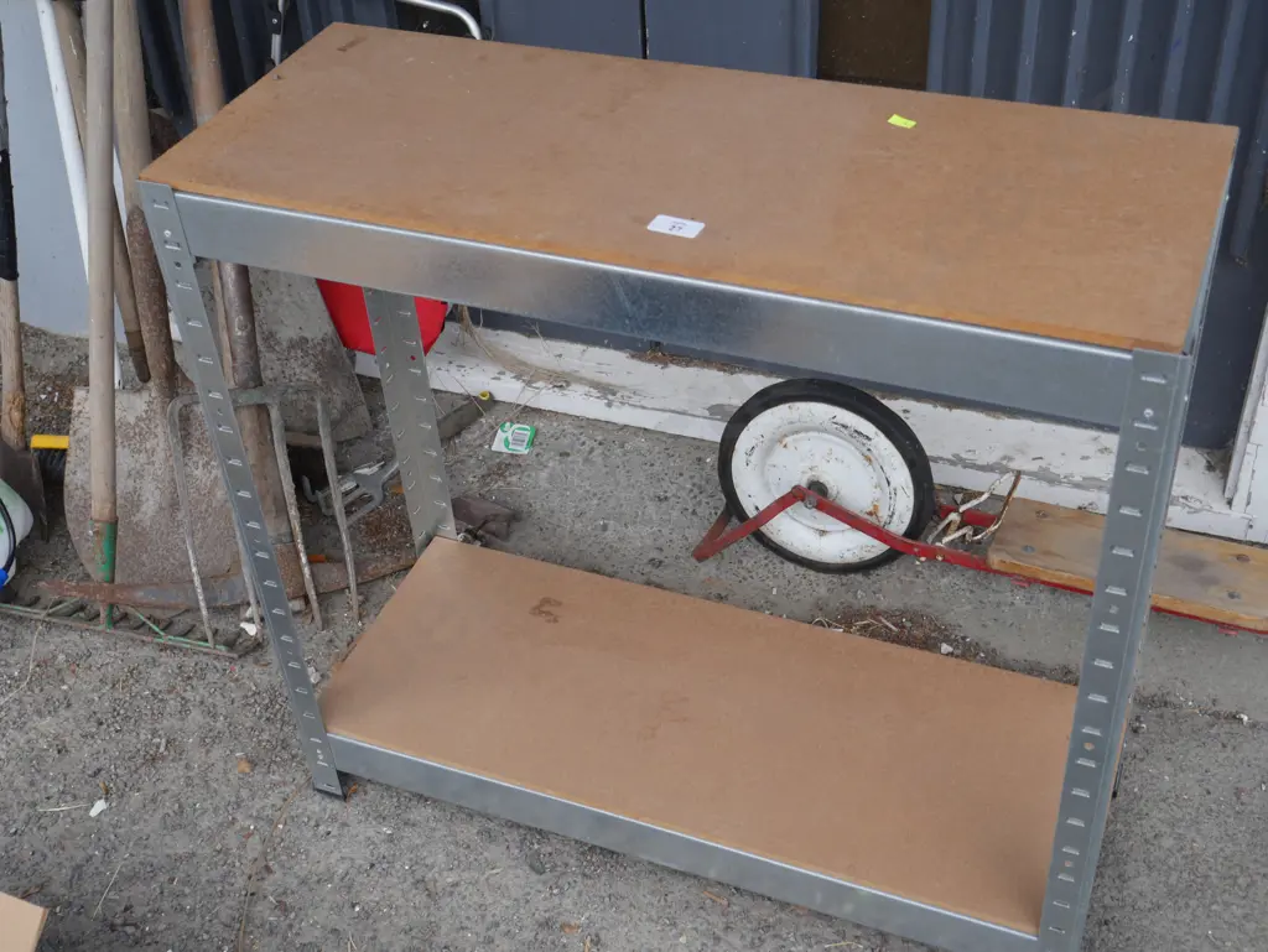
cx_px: 634
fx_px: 1539
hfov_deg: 44.8
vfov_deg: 34.4
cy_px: 476
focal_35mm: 42
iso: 200
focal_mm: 21
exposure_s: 1/160
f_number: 5.6
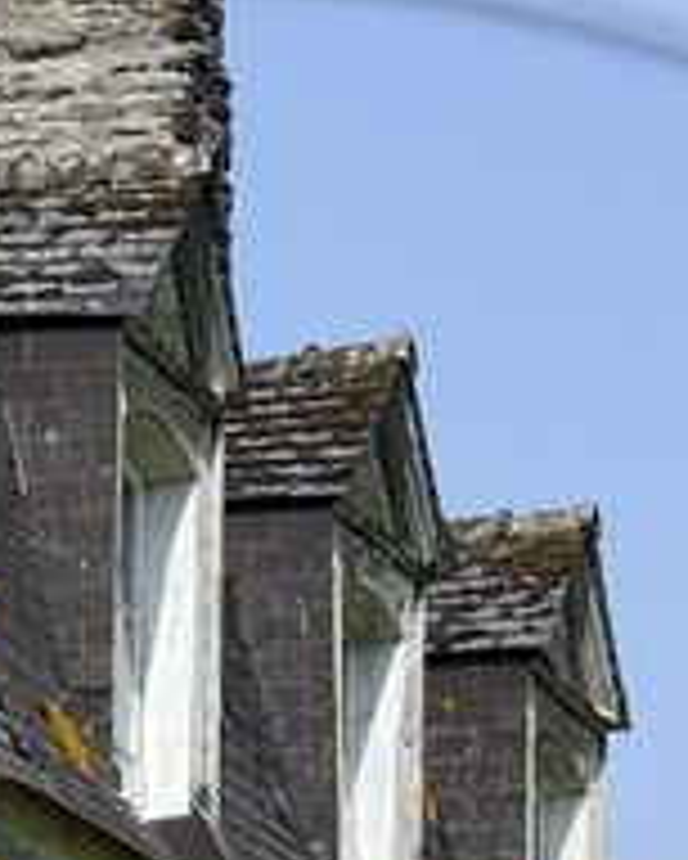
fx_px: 9003
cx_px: 153
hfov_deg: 4.4
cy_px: 1632
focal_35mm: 354
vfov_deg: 5.4
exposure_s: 1/200
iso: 200
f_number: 14
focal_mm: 45
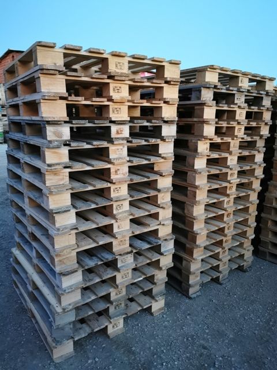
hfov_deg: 51.4
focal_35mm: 27
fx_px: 288
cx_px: 138
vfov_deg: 65.3
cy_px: 185
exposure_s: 1/16.7
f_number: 1.6
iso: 1600
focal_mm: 5.56
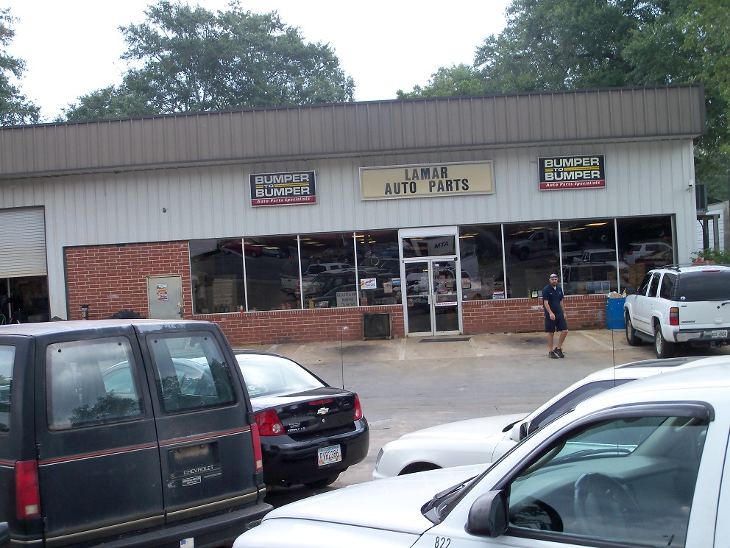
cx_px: 365
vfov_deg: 30.9
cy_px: 274
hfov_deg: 40.4
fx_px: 991
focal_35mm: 47
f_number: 3.2
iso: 80
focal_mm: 8.3
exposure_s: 1/200
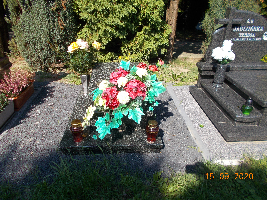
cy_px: 100
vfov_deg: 53.1
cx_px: 134
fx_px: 201
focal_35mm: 26
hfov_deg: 67.3
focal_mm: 4.6
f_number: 8
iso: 80
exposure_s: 1/100
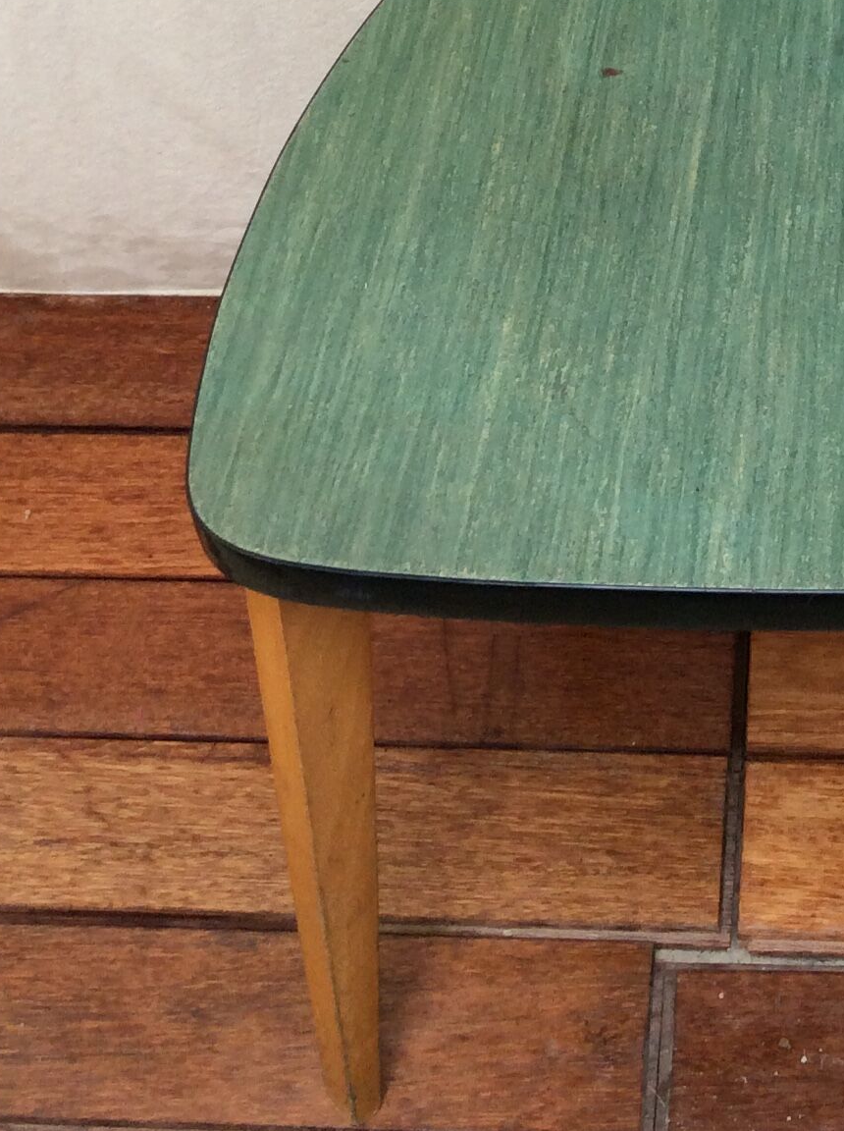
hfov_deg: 19.9
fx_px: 2348
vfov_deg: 25.5
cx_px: 811
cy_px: -45
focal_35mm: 72
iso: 50
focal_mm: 3.3
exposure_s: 1/25
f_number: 2.4
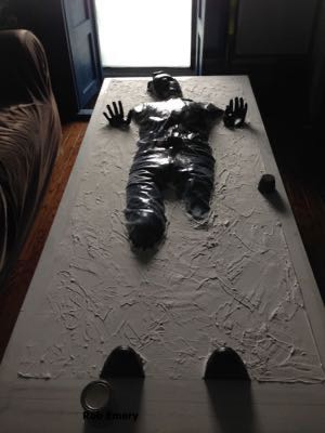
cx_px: 162
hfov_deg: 42.9
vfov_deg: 55.4
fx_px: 413
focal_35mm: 33
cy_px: 216
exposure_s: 1/20
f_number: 2.4
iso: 50
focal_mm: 4.12
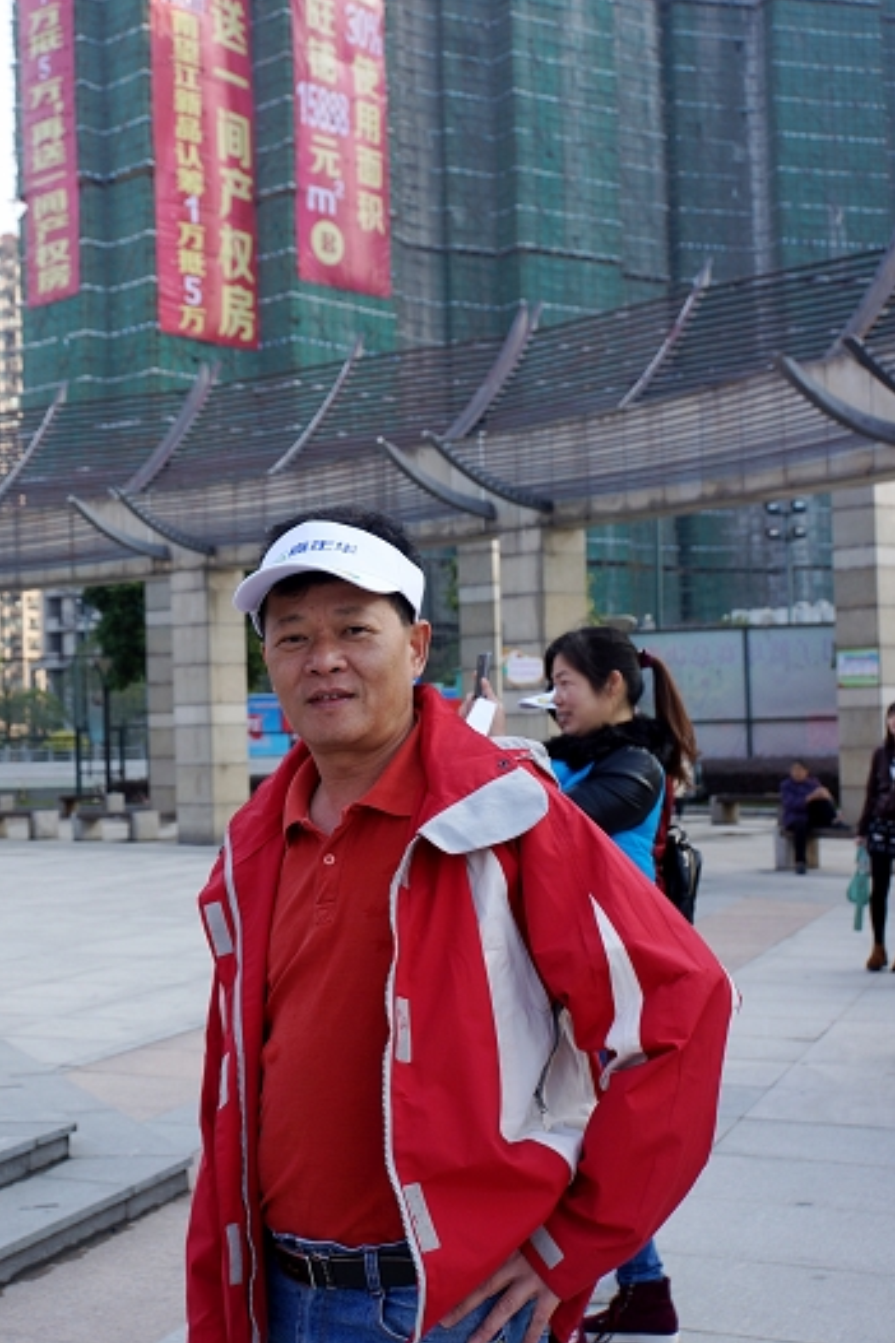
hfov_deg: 26.9
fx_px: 1866
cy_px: 682
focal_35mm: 50
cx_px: 326
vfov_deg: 39.6
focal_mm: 26
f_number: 4.5
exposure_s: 1/250
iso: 100
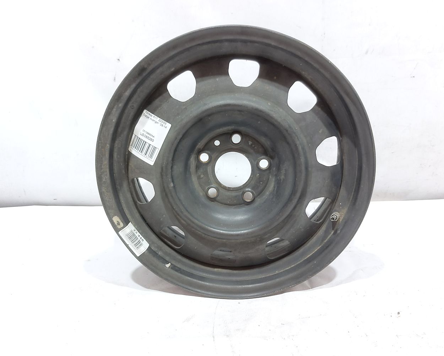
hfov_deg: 66.0
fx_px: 342
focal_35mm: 26
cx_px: 218
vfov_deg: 54.9
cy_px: 184
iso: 500
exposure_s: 1/20
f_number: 1.8
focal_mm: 5.23
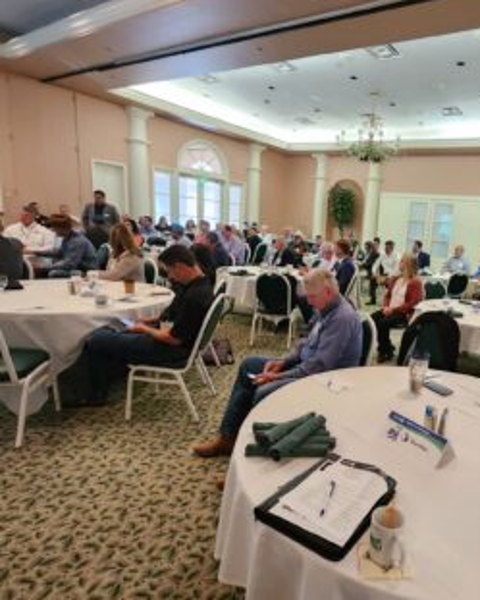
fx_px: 355
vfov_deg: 80.3
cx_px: 380
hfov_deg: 62.7
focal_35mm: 20
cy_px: 307
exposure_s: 1/24
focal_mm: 2.2
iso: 1250
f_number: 2.2
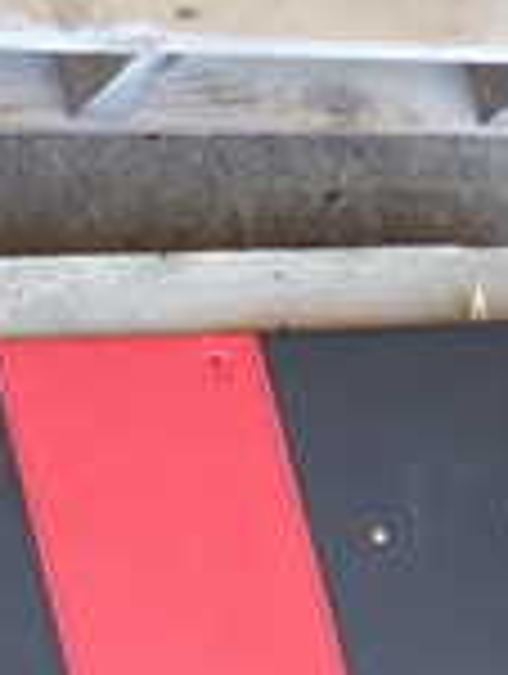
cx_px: -283
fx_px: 2341
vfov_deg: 15.5
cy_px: 900
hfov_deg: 11.8
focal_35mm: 120
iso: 100
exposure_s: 1/60
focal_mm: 5.4
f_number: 2.3
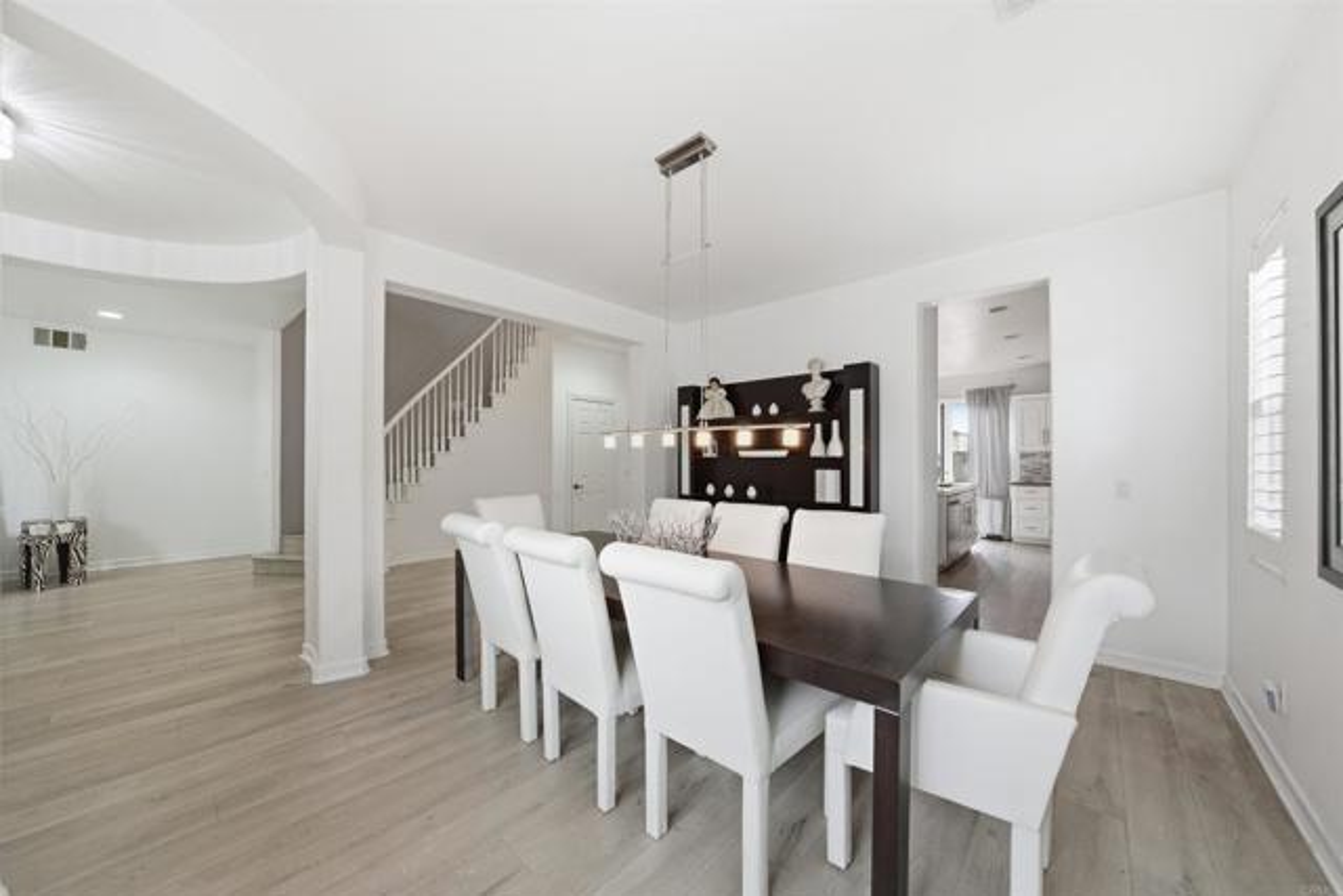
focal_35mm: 12
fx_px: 448
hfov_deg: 112.6
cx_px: 672
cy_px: 448
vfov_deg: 90.0
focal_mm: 12
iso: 1000
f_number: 8
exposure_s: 1/800
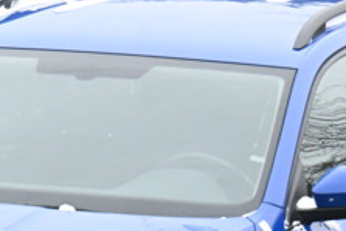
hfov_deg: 2.2
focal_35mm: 928
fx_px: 8925
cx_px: -14
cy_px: 37
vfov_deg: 1.5
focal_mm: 200
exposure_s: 1/320
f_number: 5
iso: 2000
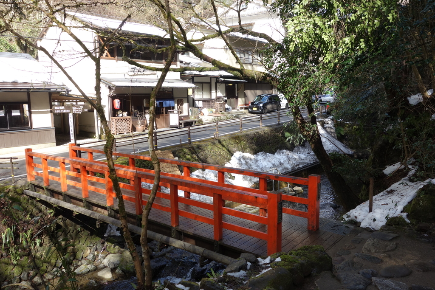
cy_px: 145
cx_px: 218
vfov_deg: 46.4
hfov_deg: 65.5
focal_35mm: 28
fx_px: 338
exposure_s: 1/100
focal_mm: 10.4
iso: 125
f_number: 5
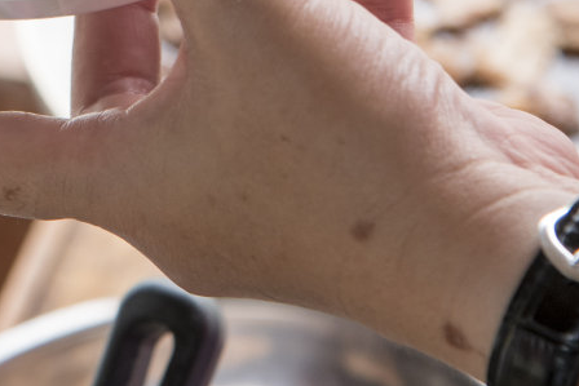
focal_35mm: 375
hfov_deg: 5.5
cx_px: 25
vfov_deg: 3.6
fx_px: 6033
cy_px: -284
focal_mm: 105
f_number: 5.6
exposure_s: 1/200
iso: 320
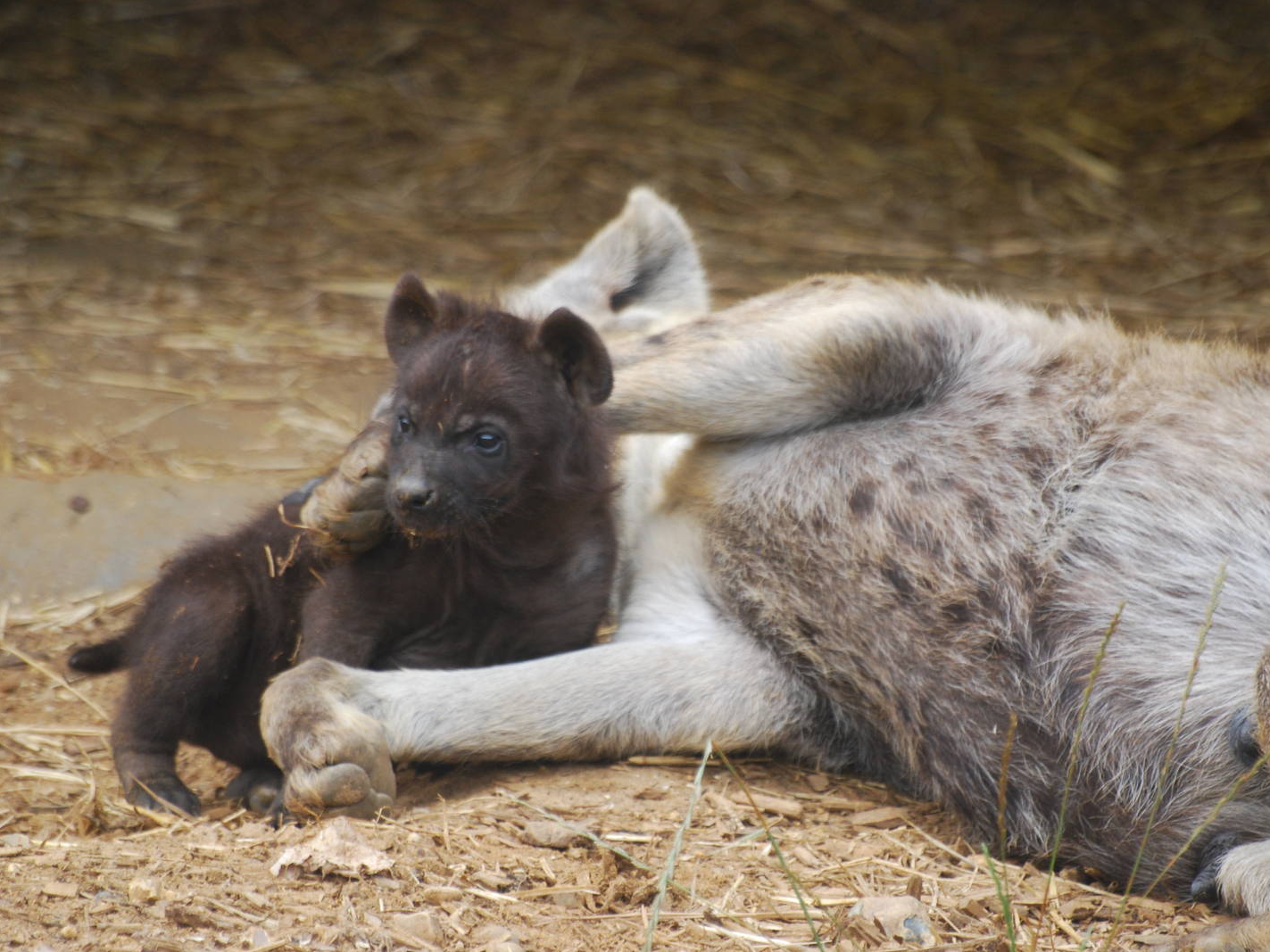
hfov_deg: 4.1
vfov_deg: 3.1
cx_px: 658
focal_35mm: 487
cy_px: 477
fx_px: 17866
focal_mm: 300
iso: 400
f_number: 5.6
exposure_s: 1/320
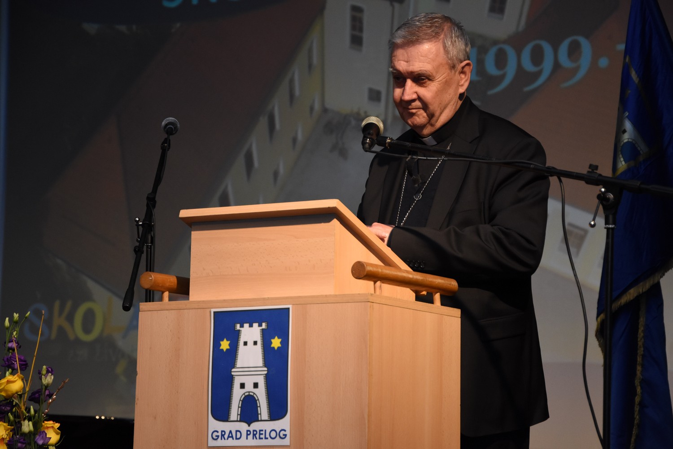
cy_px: 224
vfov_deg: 12.2
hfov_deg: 18.2
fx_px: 2103
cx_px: 336
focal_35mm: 112
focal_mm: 75
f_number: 5.3
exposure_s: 1/250
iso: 1600
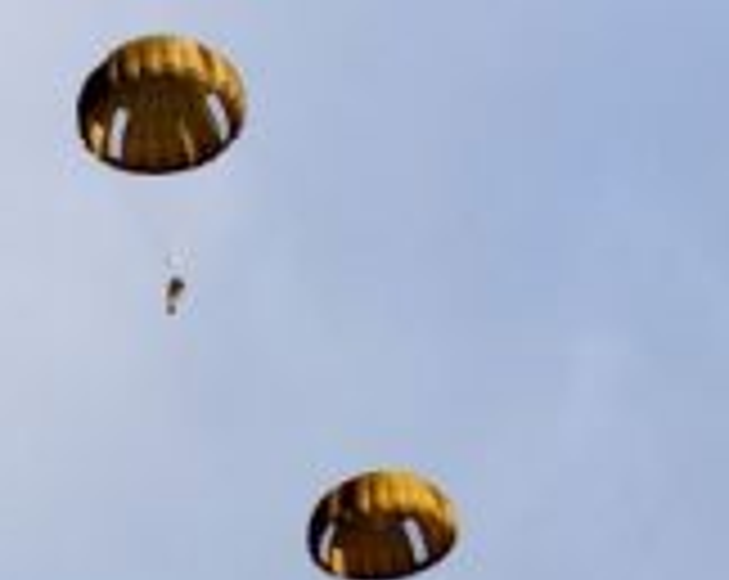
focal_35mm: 365
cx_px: 11
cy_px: 1344
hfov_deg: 5.3
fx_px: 7861
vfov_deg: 4.2
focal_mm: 70
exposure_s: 1/800
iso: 400
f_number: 8
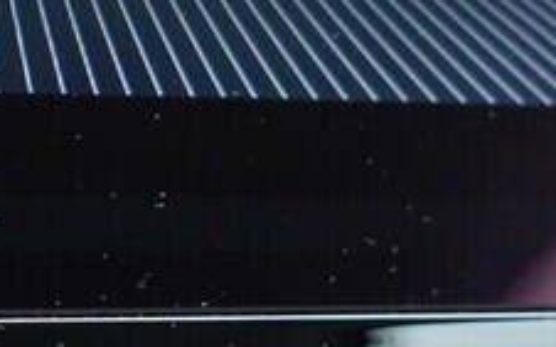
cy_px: 754
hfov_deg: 12.3
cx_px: -133
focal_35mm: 166
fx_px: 2514
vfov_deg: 7.5
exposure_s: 1/40
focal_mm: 24
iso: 500
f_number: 2.8
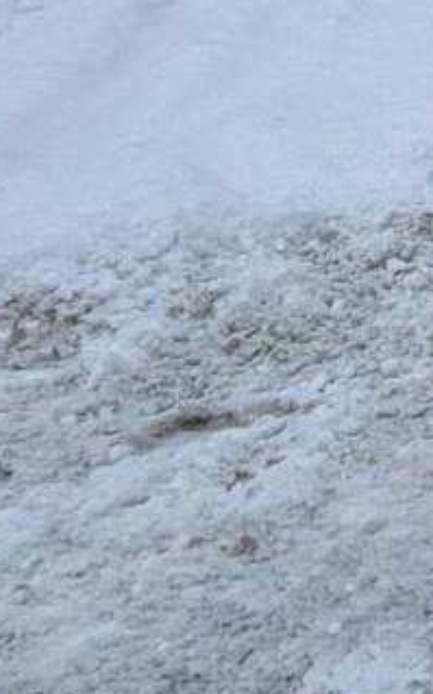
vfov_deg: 19.0
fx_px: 1758
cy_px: -409
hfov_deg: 10.1
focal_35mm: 93
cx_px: 1327
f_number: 2.2
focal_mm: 2.22
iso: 40
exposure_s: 1/151
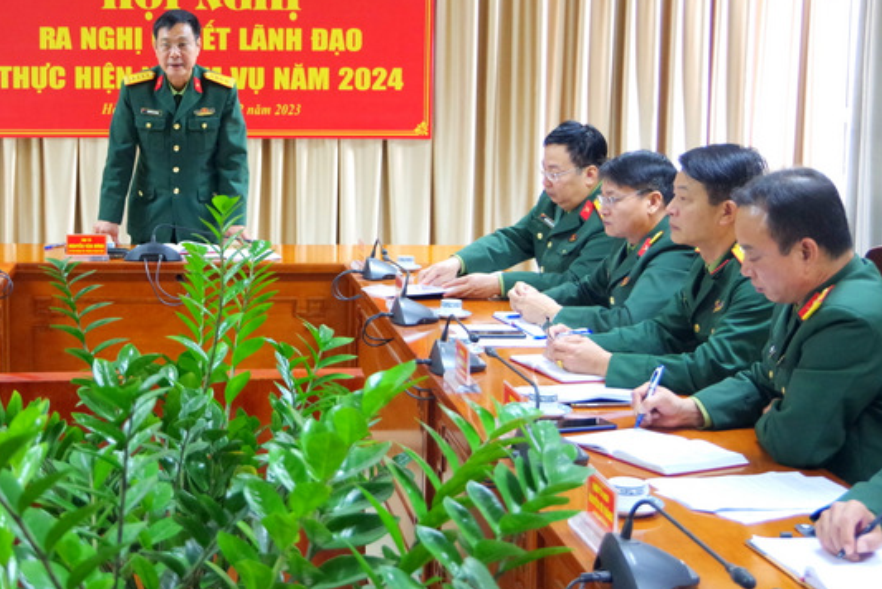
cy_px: 220
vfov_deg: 21.6
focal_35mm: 63
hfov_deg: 31.4
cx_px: 237
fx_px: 1544
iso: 1600
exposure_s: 1/80
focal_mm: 28
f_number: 4
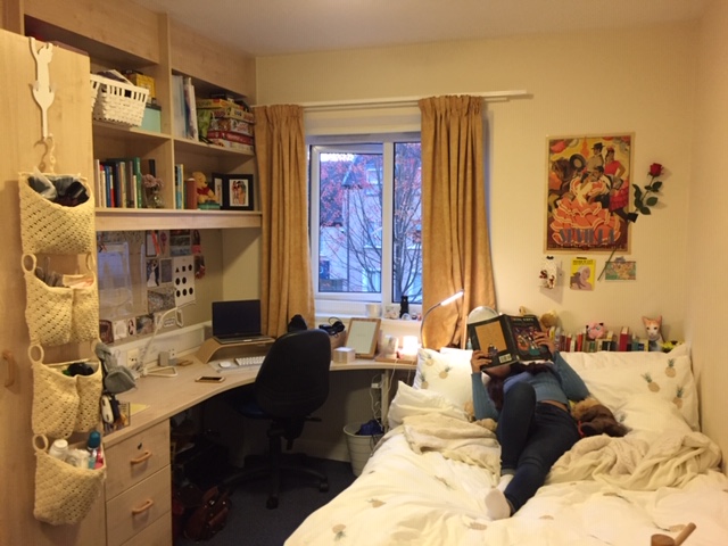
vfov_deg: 48.2
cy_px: 273
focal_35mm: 29
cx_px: 364
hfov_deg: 61.7
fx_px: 610
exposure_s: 1/33
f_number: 2.2
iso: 200
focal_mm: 4.15
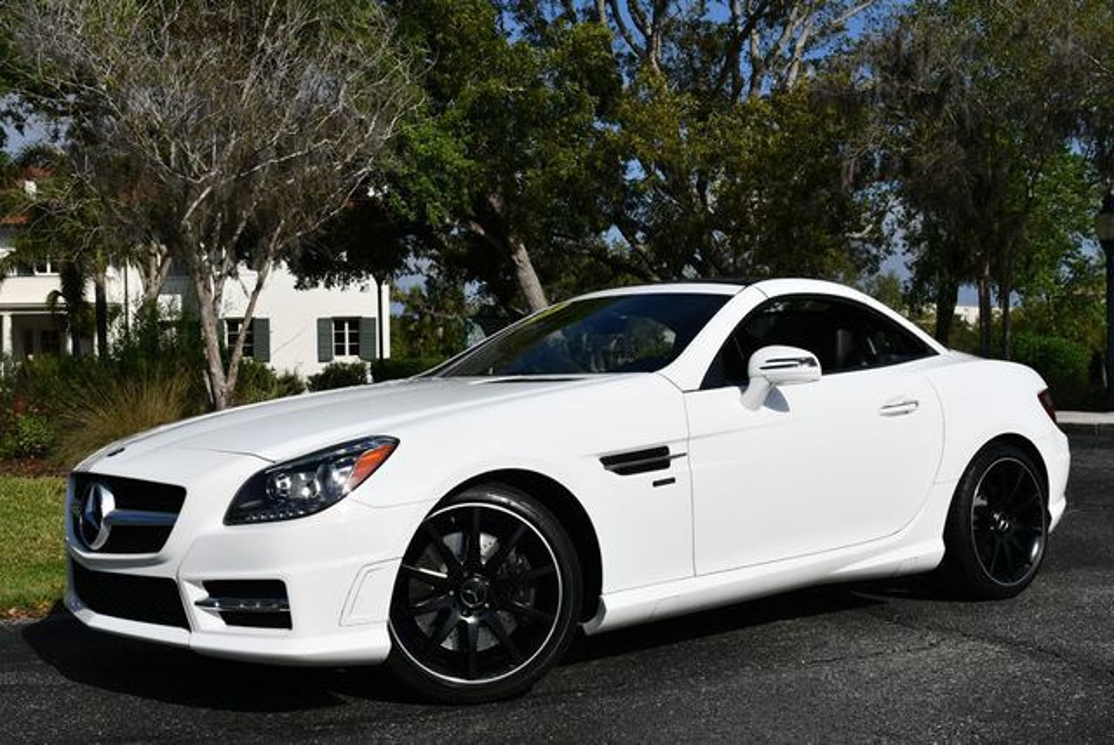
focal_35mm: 44
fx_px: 1363
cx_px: 557
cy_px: 372
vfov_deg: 30.6
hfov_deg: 44.5
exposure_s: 1/400
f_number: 10
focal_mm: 22
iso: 100
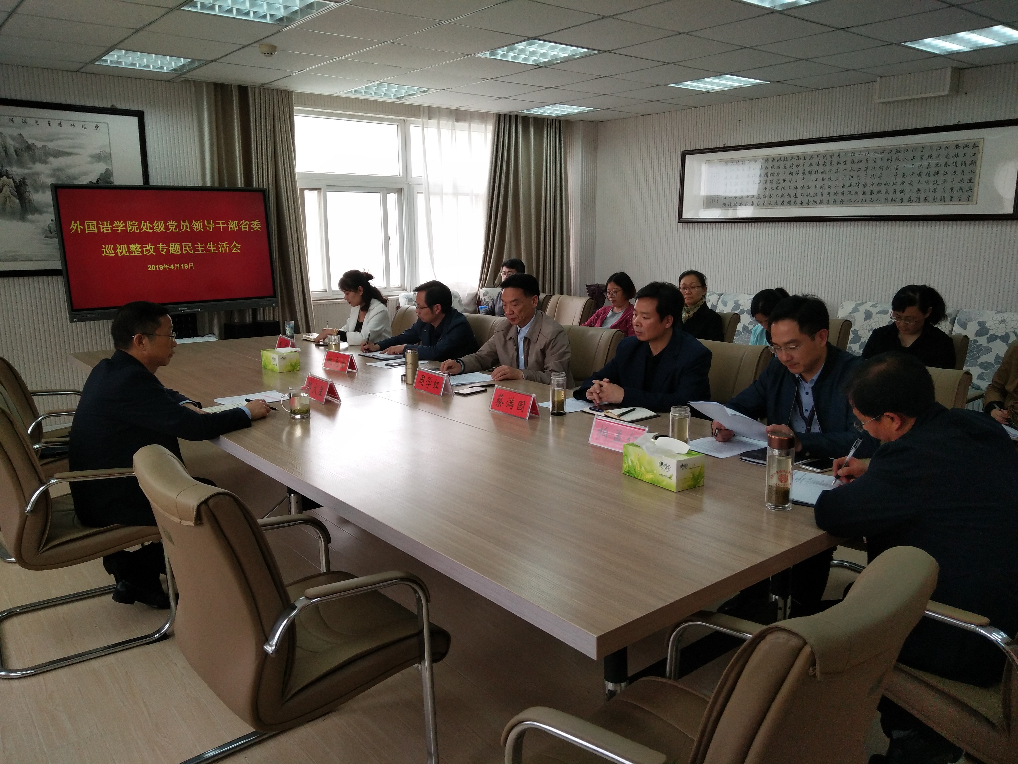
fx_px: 618
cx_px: 509
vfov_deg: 63.4
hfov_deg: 79.0
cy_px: 382
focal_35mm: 21
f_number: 2.2
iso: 71
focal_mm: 3.66
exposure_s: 1/100
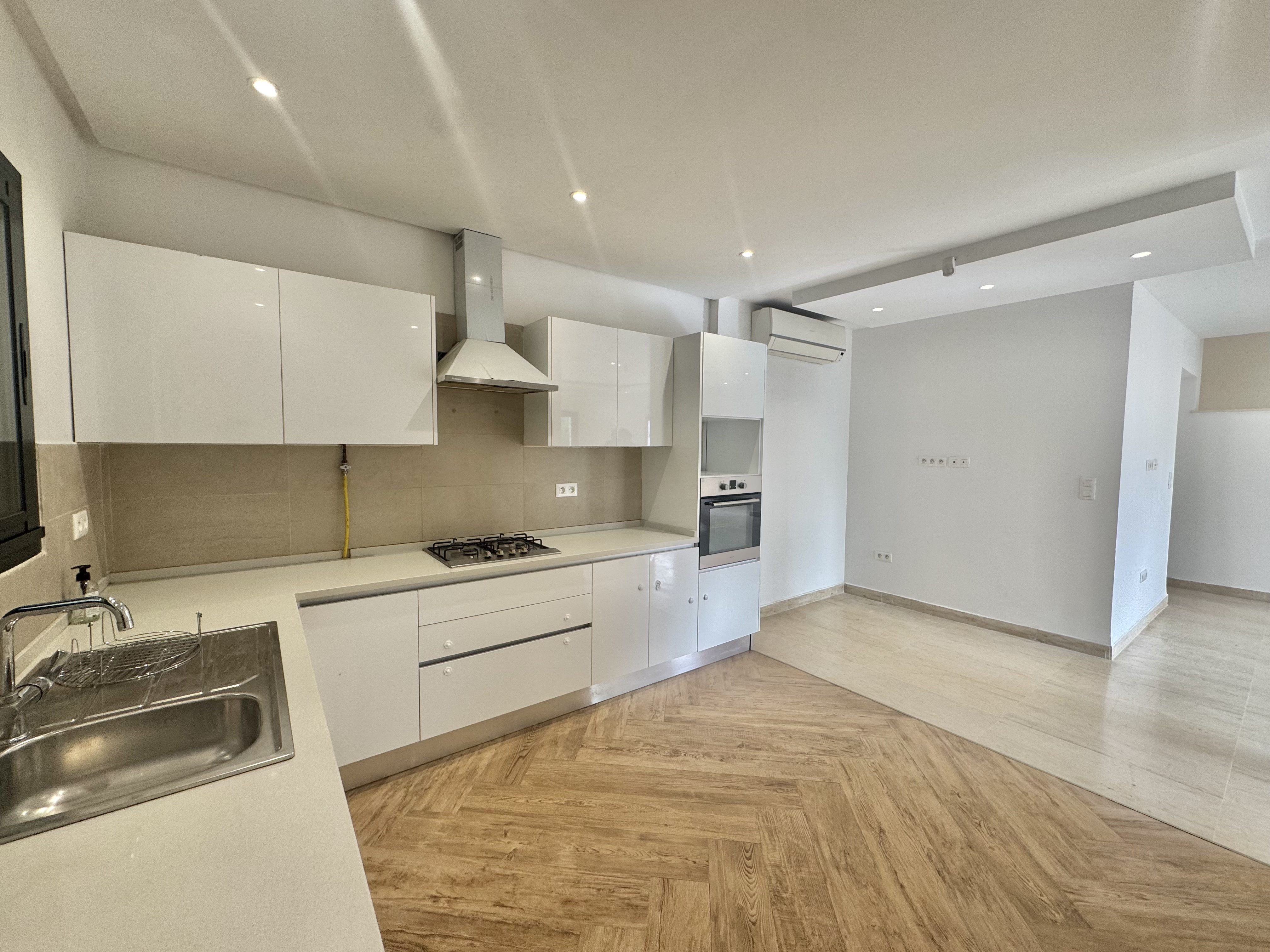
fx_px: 514
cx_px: 635
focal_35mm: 14
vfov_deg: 85.7
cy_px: 476
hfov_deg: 102.1
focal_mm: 2.22
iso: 64
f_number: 2.2
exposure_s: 1/100
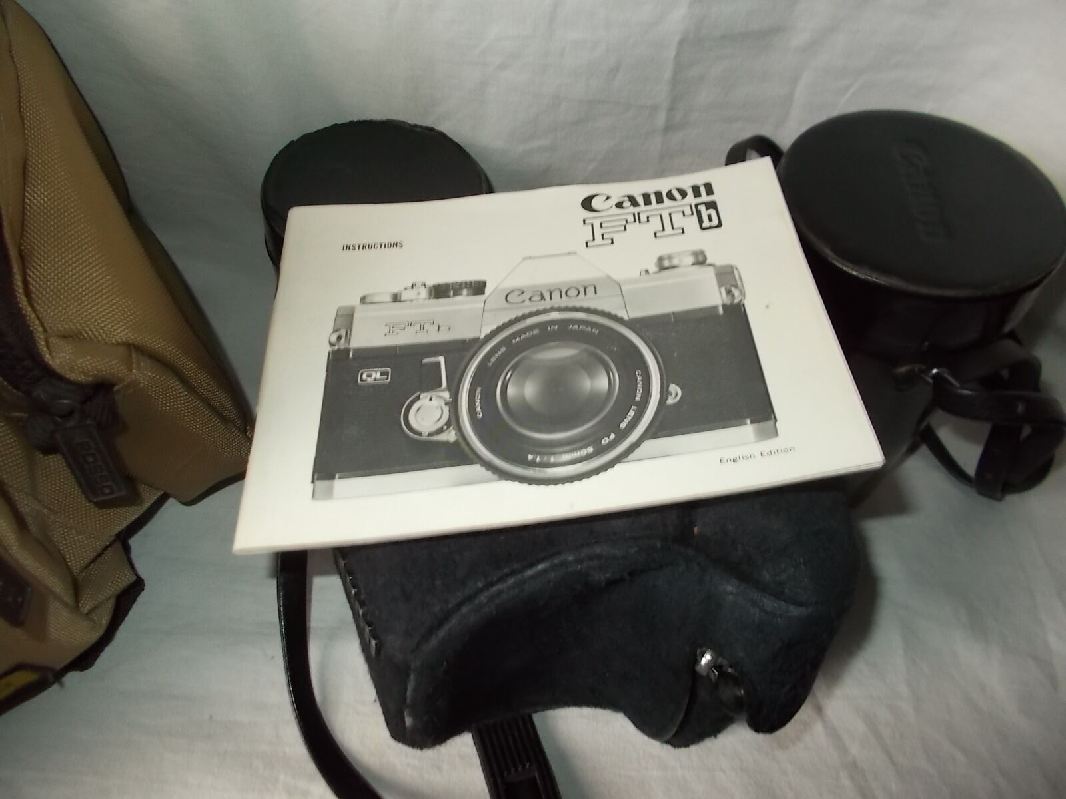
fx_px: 801
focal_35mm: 26
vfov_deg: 53.1
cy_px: 400
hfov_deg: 67.3
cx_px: 533
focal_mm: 4.6
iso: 200
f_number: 3.2
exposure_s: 1/25
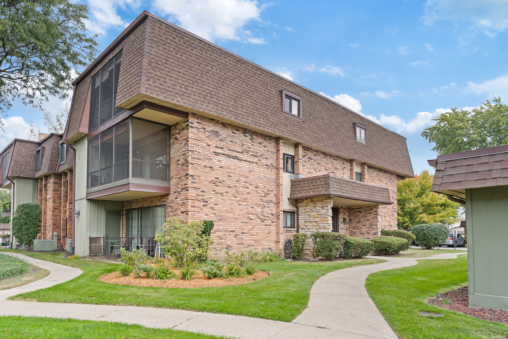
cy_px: 170
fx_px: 325
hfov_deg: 76.1
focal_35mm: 23
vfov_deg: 55.1
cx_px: 254
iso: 64
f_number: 8
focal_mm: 23
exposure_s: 1/5
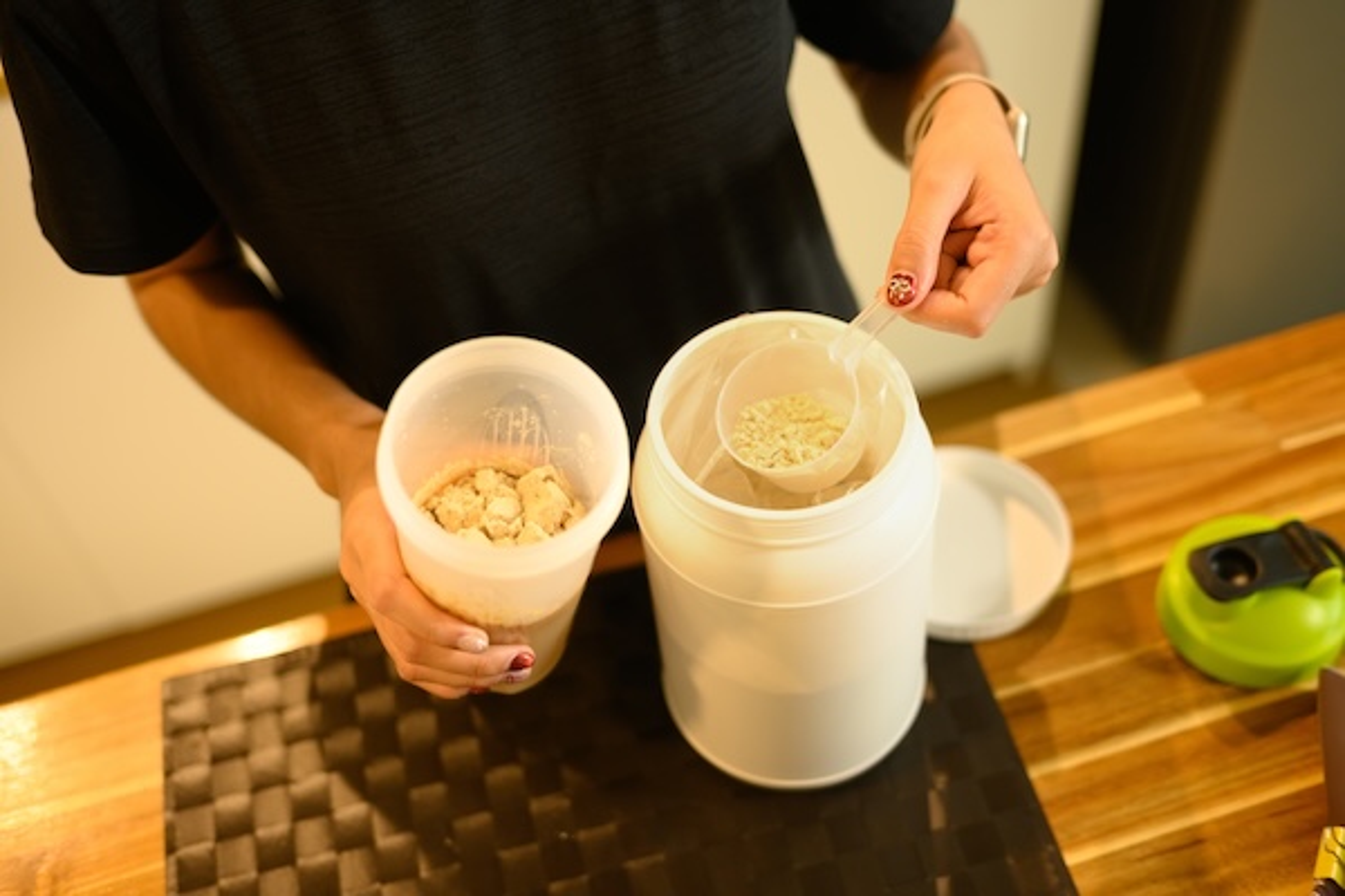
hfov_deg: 48.5
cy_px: 448
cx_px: 672
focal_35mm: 40
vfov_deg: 33.4
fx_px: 1494
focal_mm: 40
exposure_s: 1/200
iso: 500
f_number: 2
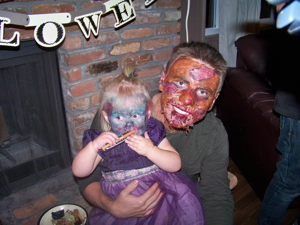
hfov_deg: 55.4
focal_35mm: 33
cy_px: 112
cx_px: 150
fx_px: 286
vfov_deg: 42.9
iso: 200
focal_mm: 5.85
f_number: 2.8
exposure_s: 1/30
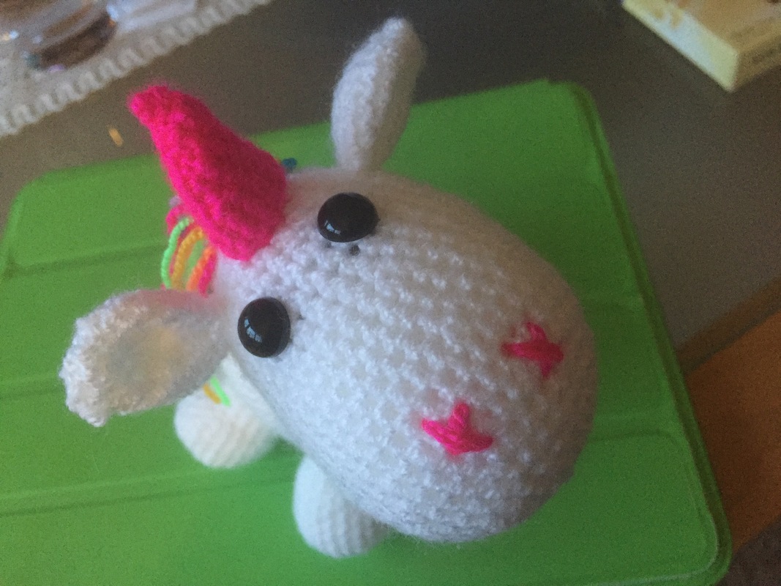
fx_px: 654
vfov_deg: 48.2
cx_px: 390
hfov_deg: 61.7
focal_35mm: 29
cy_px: 293
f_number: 2.2
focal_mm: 4.15
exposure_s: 1/25
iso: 250
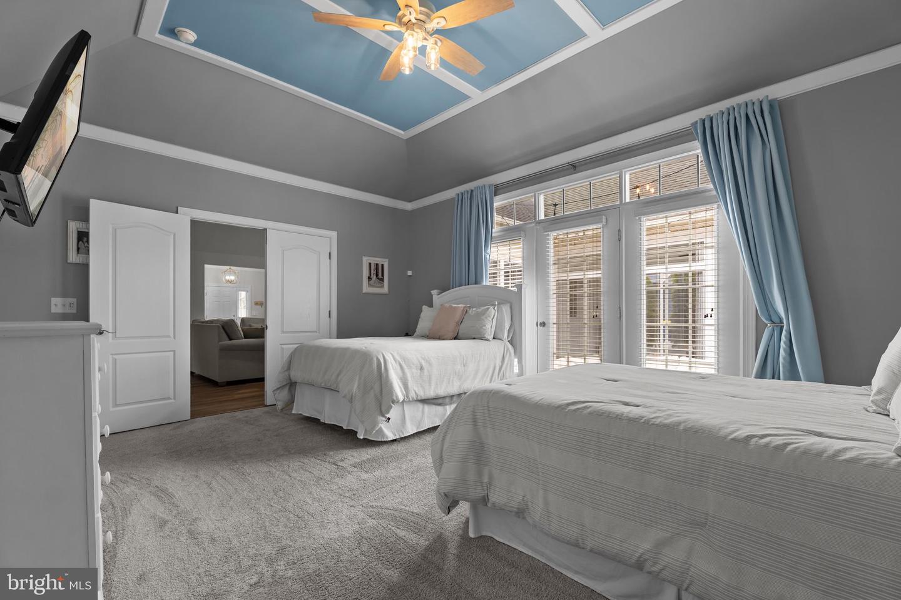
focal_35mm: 16
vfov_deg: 74.6
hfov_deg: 97.6
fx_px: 394
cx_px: 450
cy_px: 300
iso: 200
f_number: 7.1
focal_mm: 10.5
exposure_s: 1/2
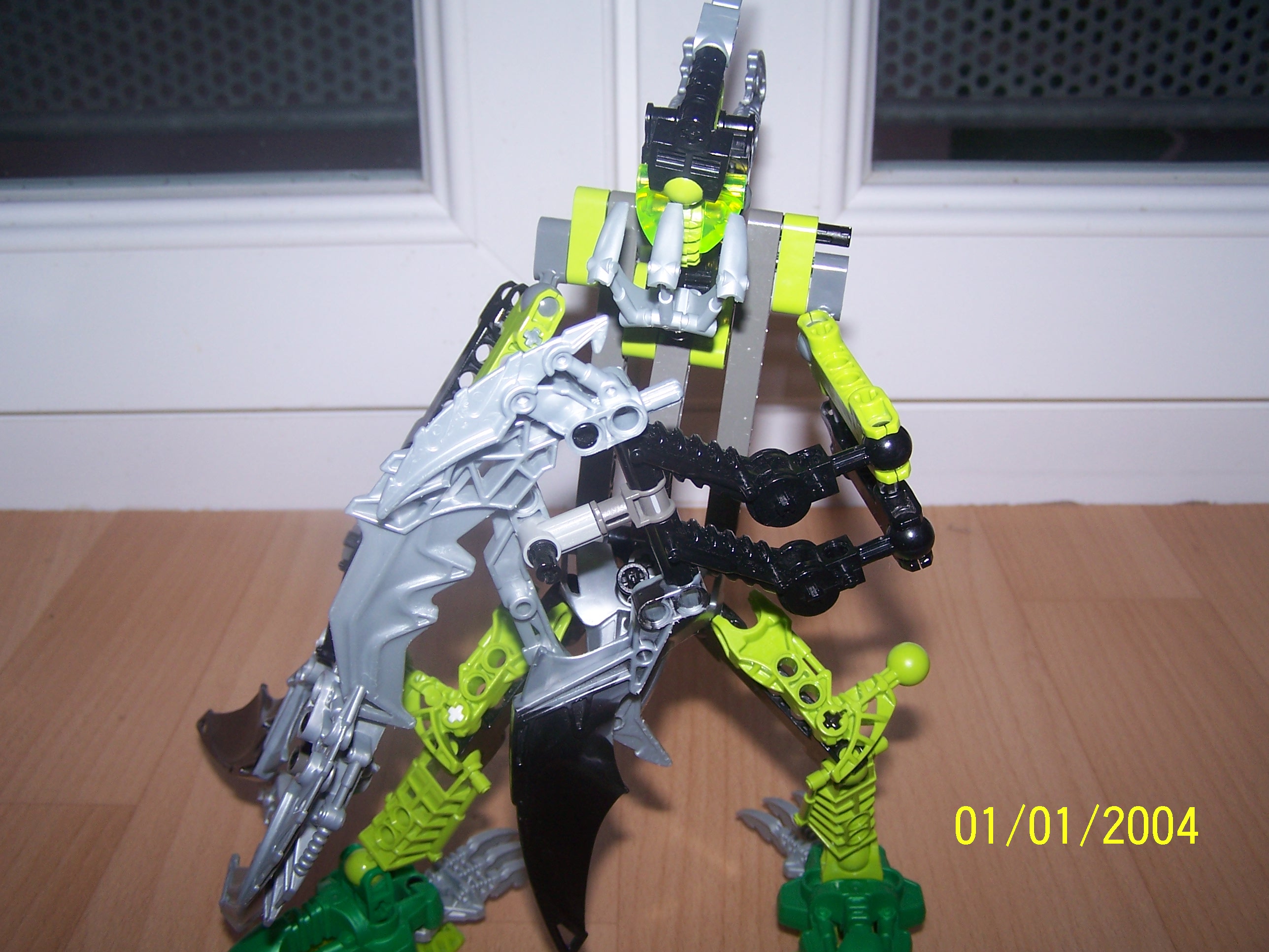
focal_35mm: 38
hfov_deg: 49.0
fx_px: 1393
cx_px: 634
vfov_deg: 37.7
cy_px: 476
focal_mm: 6.3
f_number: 2.8
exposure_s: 1/60
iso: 80
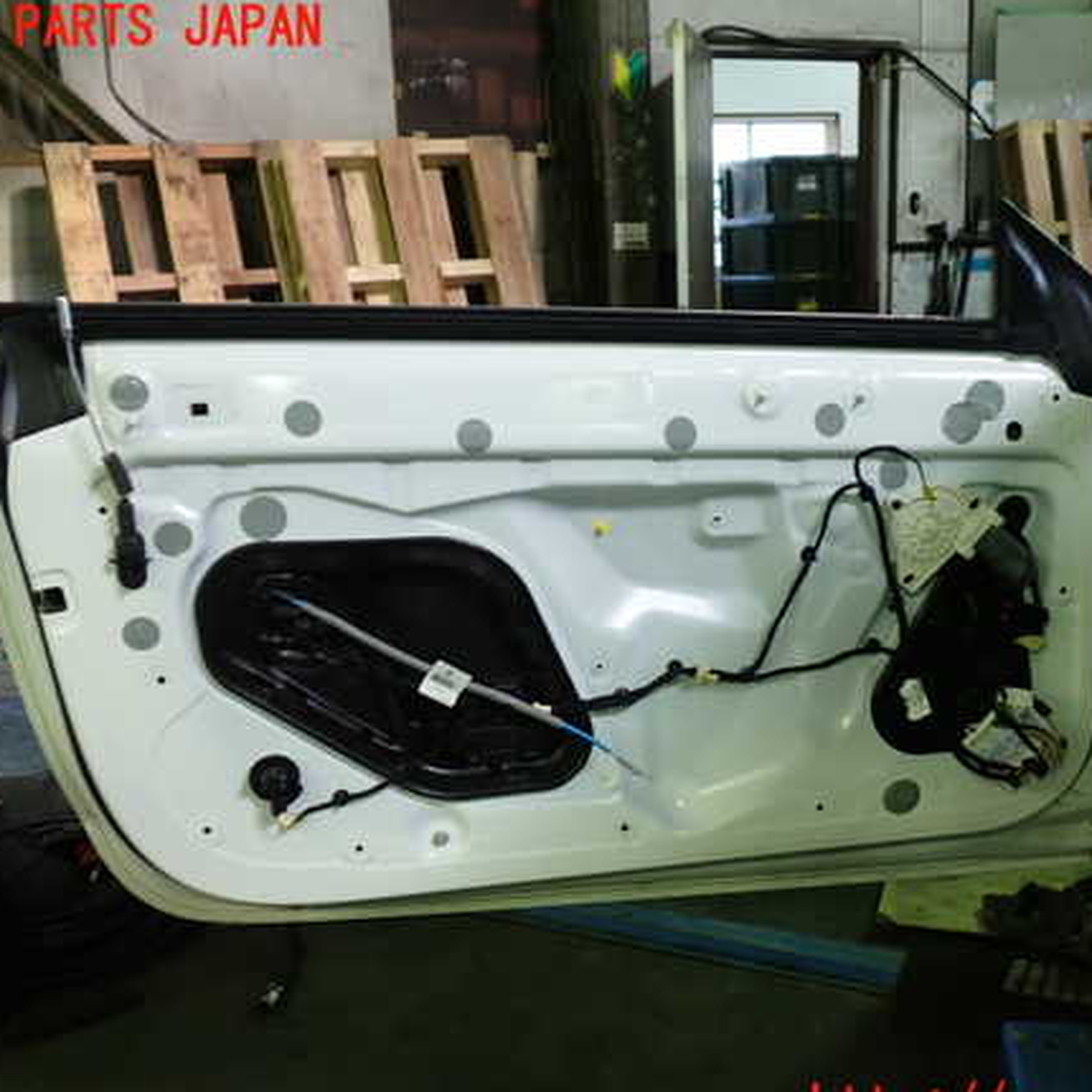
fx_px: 1321
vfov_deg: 44.9
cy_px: 569
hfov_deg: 44.8
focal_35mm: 37
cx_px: 622
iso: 200
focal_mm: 5.4
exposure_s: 1/50
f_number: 2.3
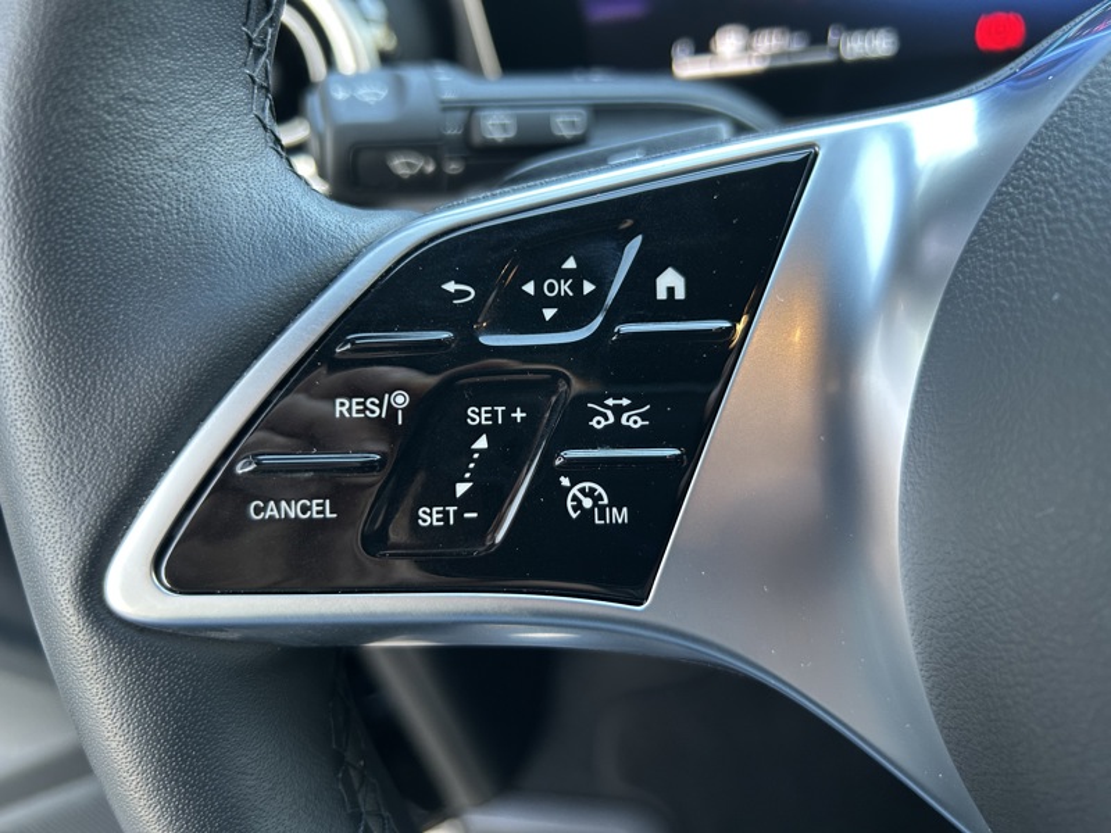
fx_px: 834
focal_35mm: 26
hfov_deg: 67.3
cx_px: 556
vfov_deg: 53.1
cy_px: 416
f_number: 1.5
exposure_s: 1/60
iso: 125
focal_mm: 5.7
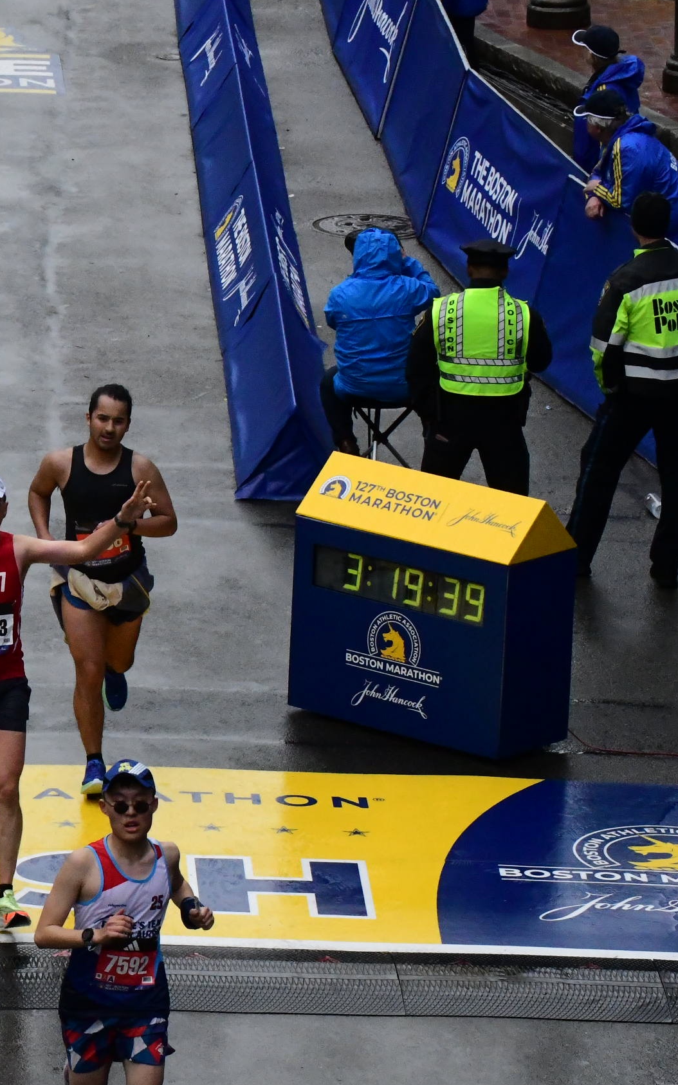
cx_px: -293
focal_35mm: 237
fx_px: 7006
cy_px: 698
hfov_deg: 5.5
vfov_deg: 8.8
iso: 6400
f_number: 14
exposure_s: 1/1000
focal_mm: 95
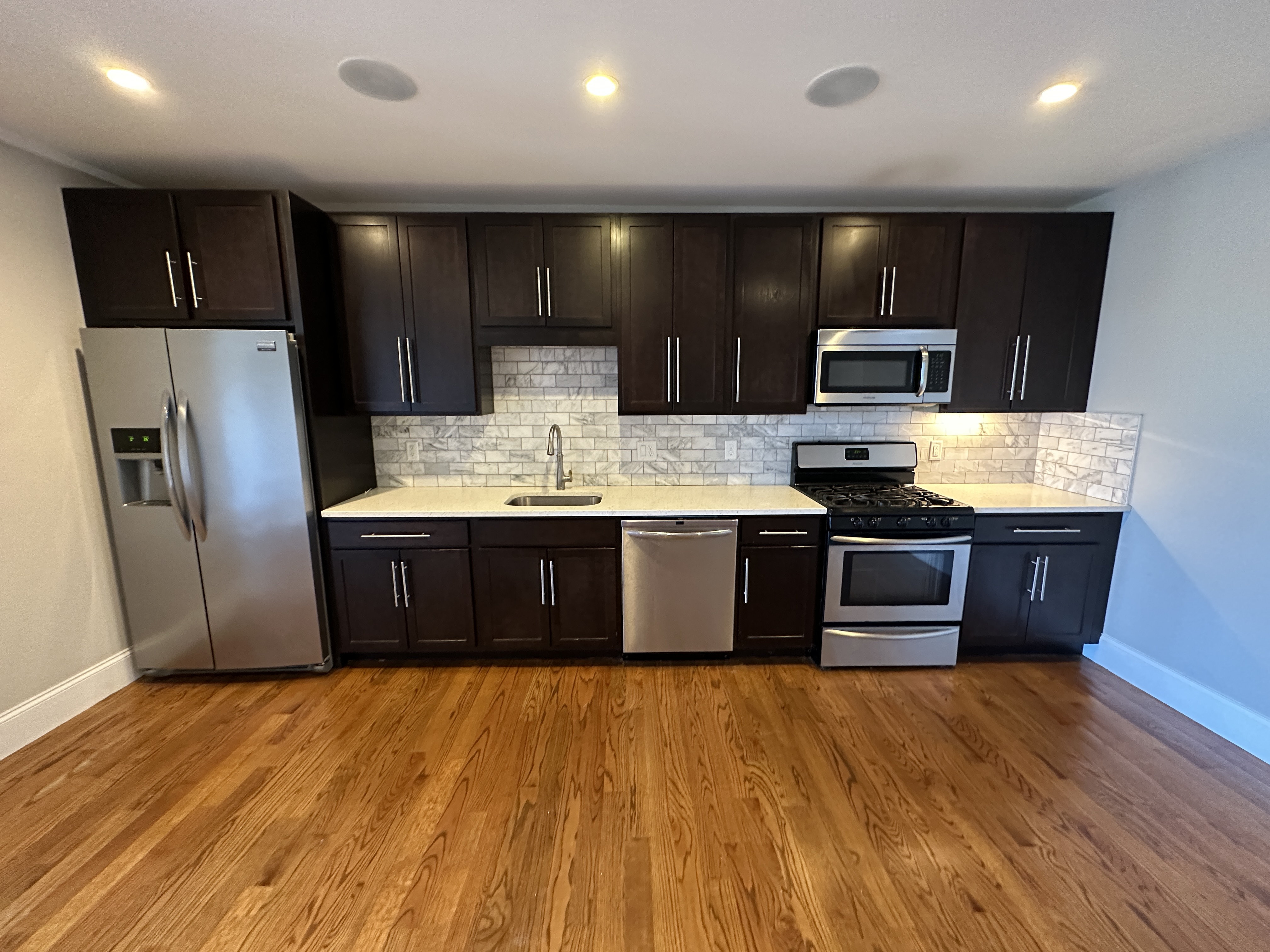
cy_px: 476
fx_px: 514
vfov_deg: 85.7
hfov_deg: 102.1
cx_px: 635
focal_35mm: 14
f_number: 2.2
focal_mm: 2.22
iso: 640
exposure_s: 1/59
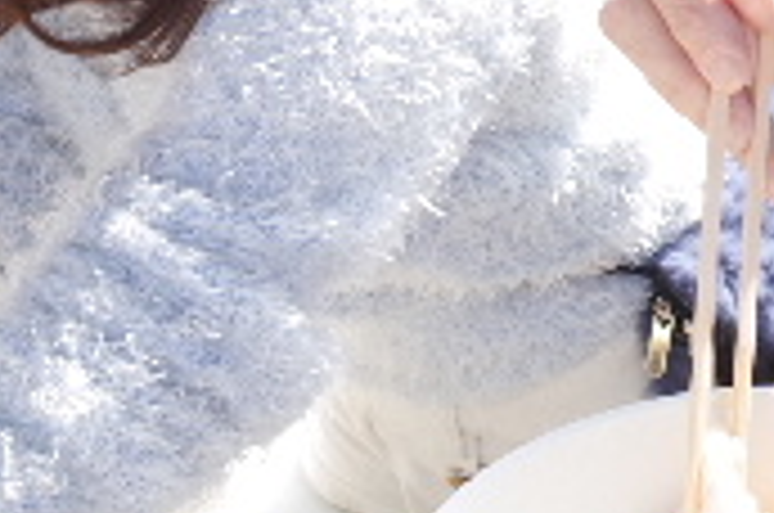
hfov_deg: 18.6
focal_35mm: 104
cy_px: -194
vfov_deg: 12.6
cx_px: 932
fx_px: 2232
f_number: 4.5
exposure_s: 1/100
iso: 100
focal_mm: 18.3
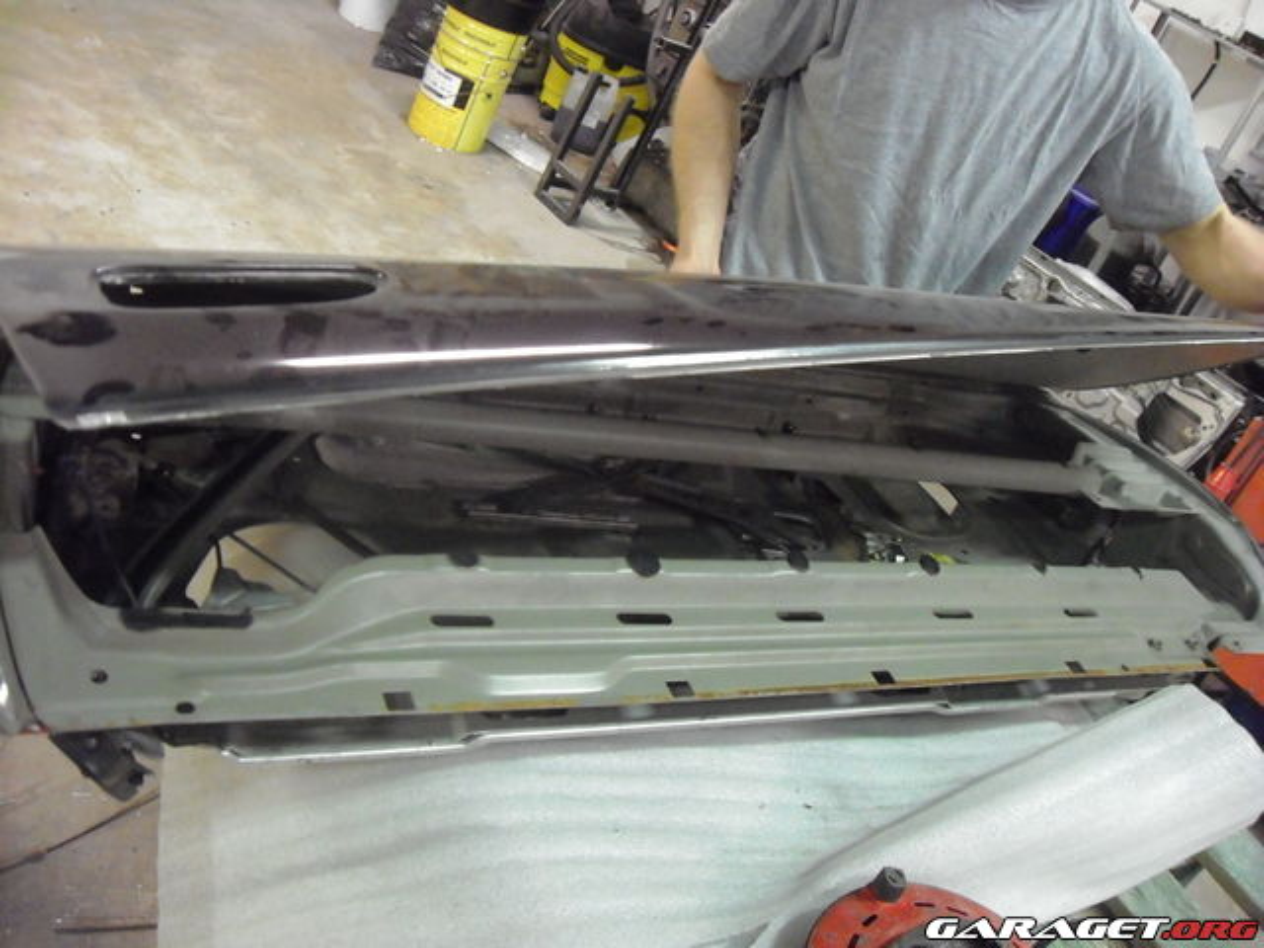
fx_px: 1351
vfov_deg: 38.7
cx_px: 632
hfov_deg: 50.1
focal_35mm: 37
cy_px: 474
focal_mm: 6.2
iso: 800
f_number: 2.7
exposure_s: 1/20
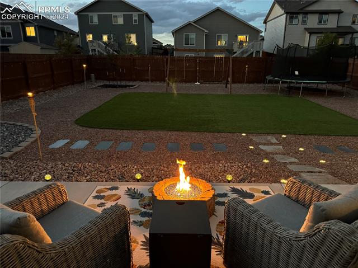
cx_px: 179
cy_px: 134
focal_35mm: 24
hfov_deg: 71.6
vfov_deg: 56.8
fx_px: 248
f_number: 1.78
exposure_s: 1/30
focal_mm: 6.76
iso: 1250
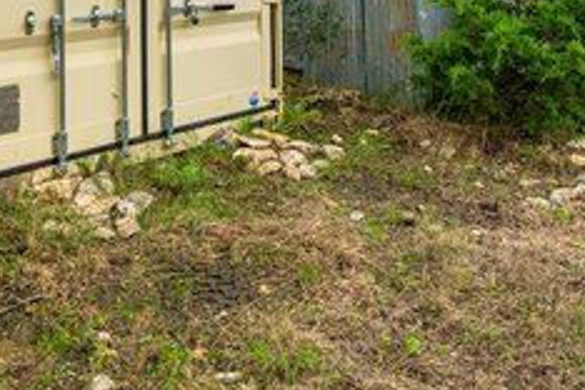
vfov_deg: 28.0
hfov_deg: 46.8
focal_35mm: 41
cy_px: -91
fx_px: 666
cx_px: 208
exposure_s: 1/250
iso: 100
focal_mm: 15
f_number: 7.1
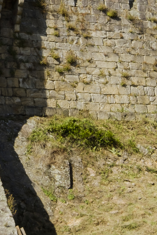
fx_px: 792
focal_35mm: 121
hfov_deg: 10.9
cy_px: -7
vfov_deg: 16.5
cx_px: -70
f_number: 13
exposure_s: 1/160
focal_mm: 24
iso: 160
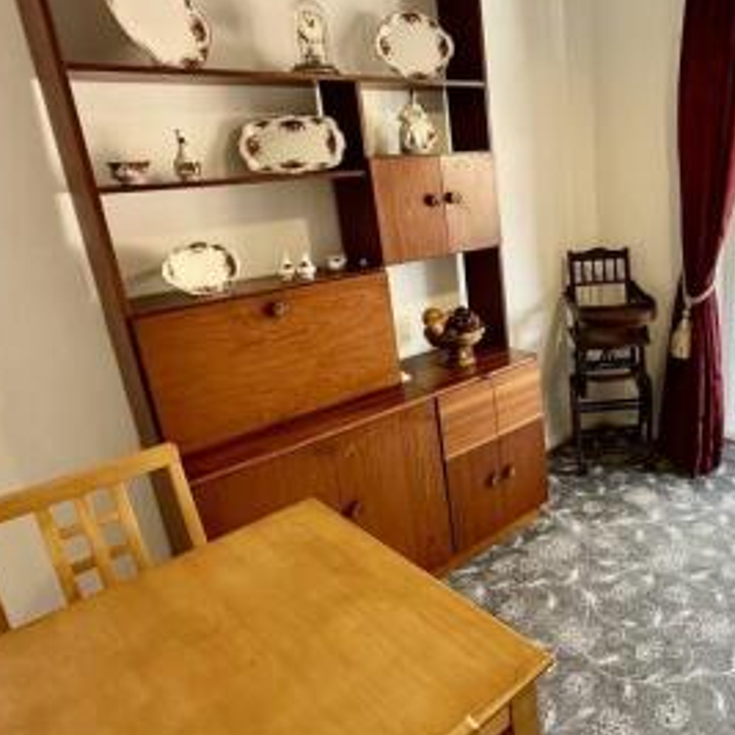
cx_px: 590
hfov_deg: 54.9
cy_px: 354
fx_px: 649
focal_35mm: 27
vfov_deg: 59.1
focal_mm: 2.22
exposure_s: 1/50
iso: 200
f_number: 2.2
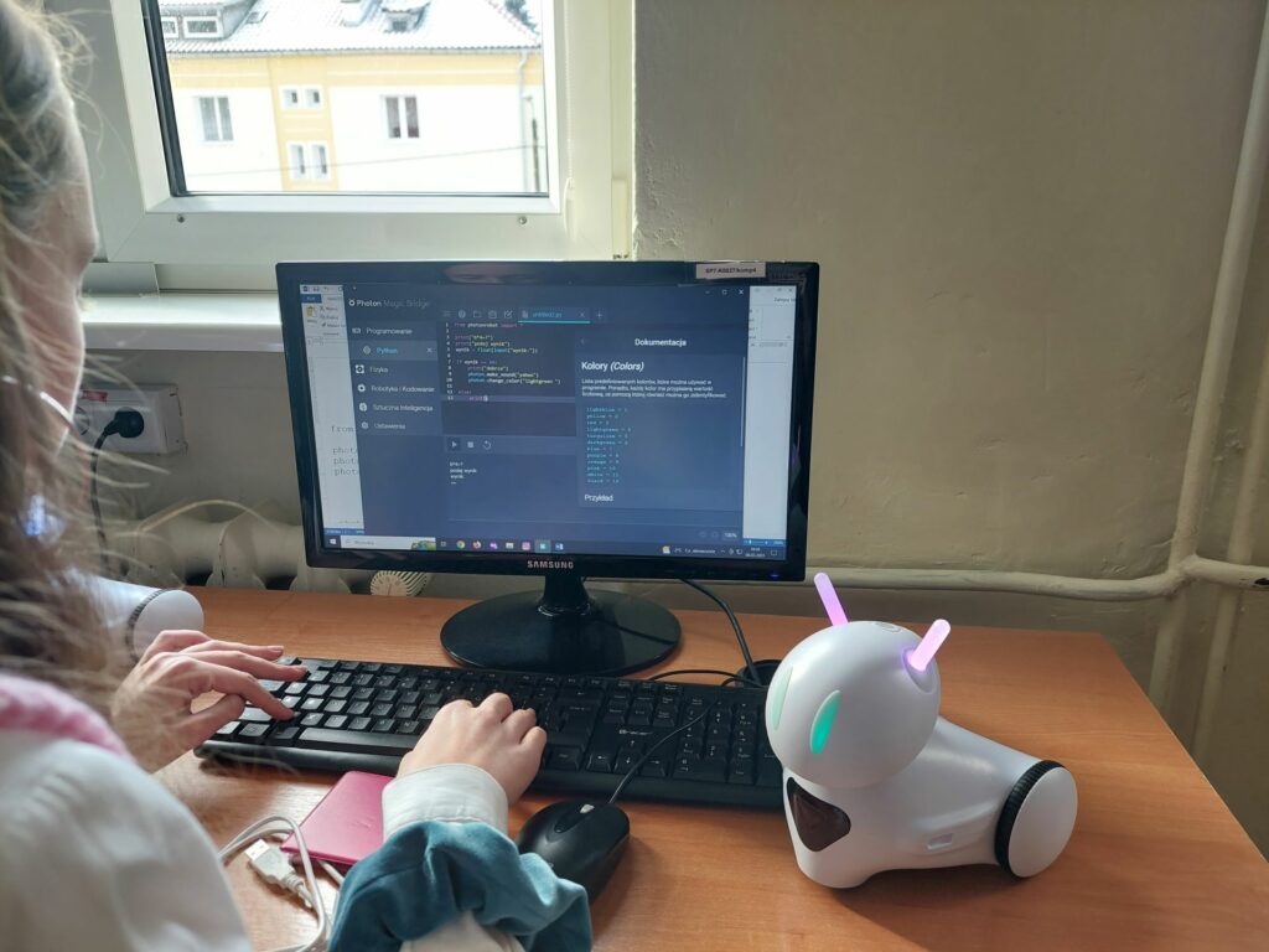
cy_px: 476
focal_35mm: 25
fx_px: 916
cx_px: 634
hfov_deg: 69.4
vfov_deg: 54.9
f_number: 1.8
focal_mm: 5.23
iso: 64
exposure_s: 1/50
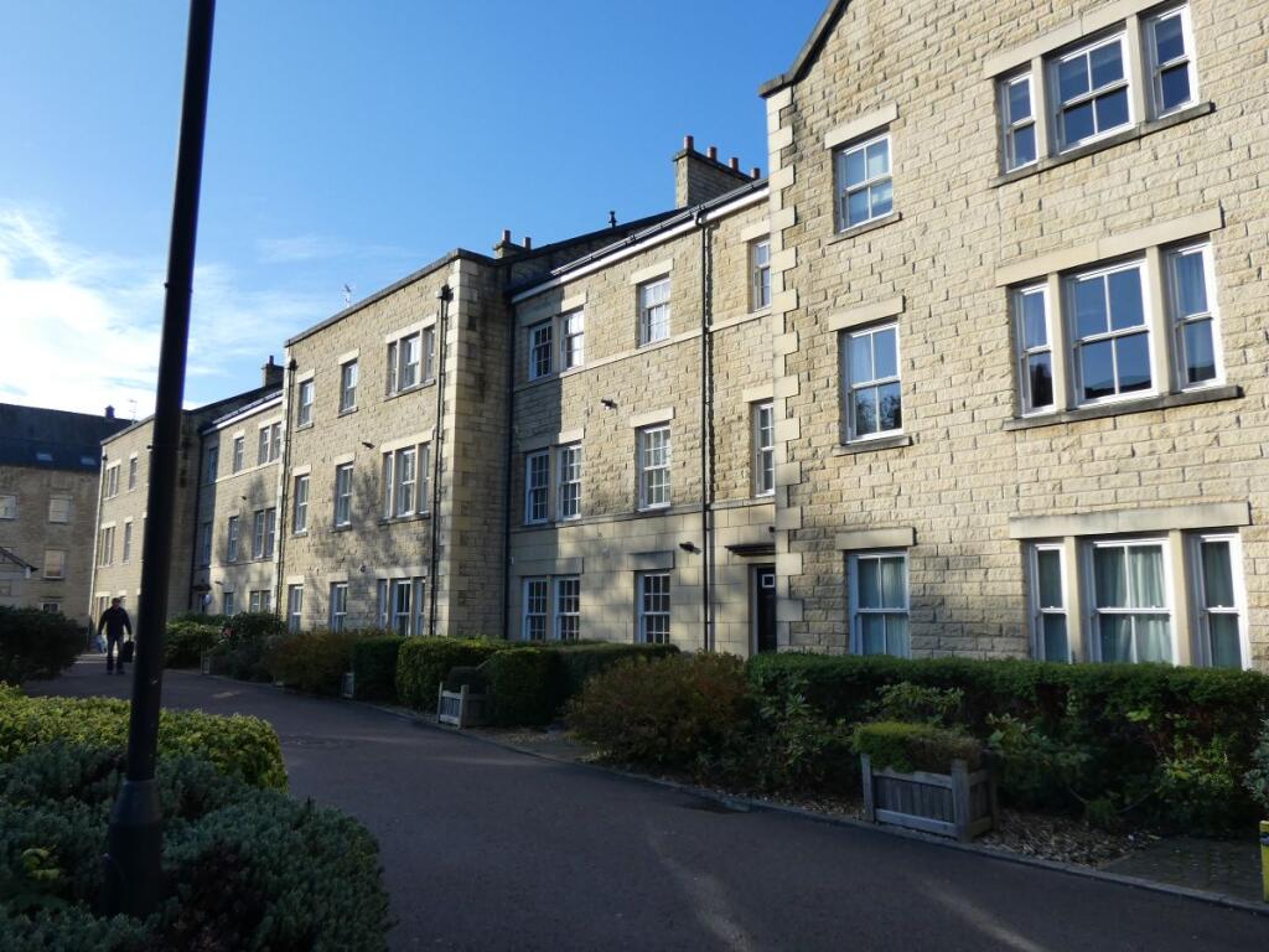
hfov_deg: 67.3
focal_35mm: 26
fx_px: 953
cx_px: 634
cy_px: 476
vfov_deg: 53.1
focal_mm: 4.6
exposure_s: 1/800
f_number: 3.1
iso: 80
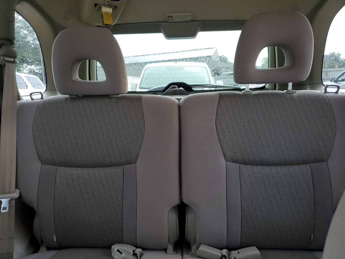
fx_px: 259
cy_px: 130
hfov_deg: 67.3
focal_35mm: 26
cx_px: 172
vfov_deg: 53.1
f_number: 1.5
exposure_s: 1/60.2
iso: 105
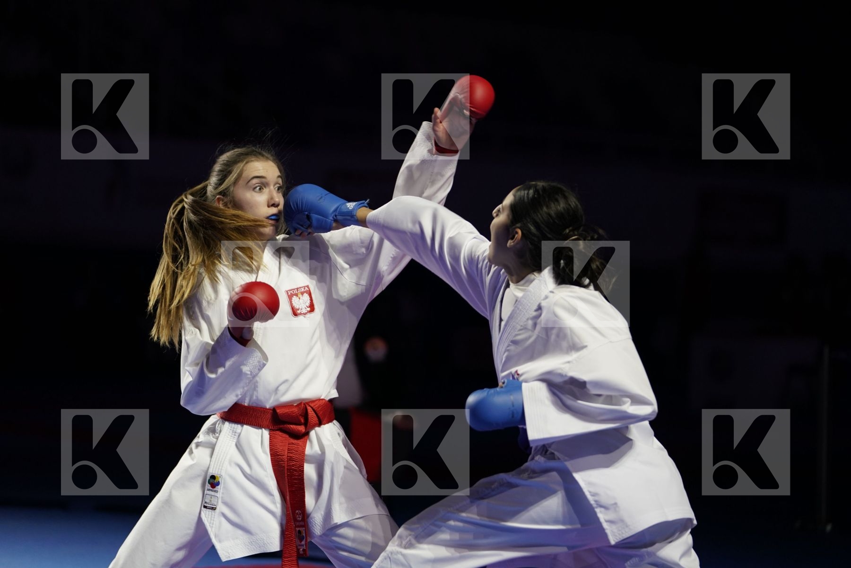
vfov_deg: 10.1
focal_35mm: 136
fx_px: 3215
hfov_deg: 15.1
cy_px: 284
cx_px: 426
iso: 1250
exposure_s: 1/1000
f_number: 2.8
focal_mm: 136
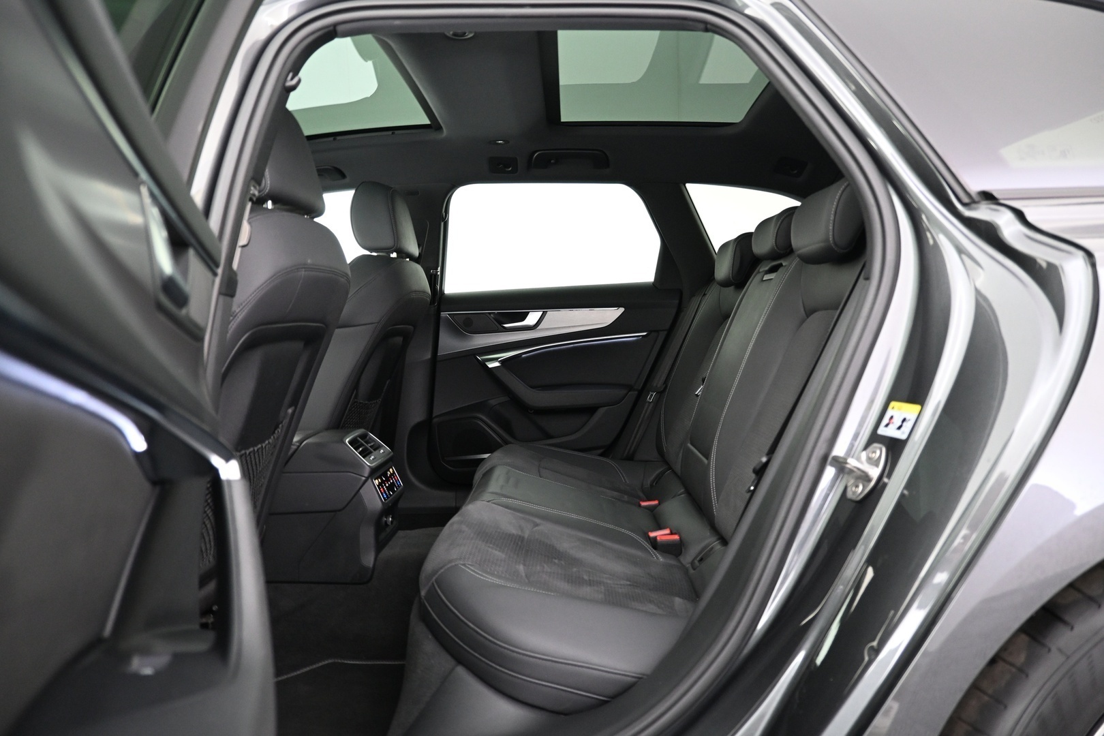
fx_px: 736
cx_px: 552
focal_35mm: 24
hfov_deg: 73.7
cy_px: 368
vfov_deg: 53.1
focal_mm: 16
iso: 1600
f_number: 3.5
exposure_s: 1/10
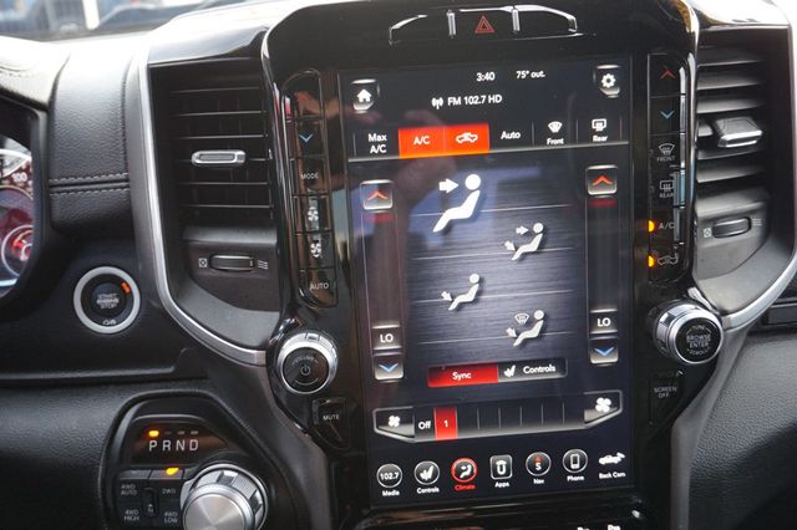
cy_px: 265
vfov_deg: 43.6
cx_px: 398
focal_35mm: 30
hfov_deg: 62.0
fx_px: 664
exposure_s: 1/60
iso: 640
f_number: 4
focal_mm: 20
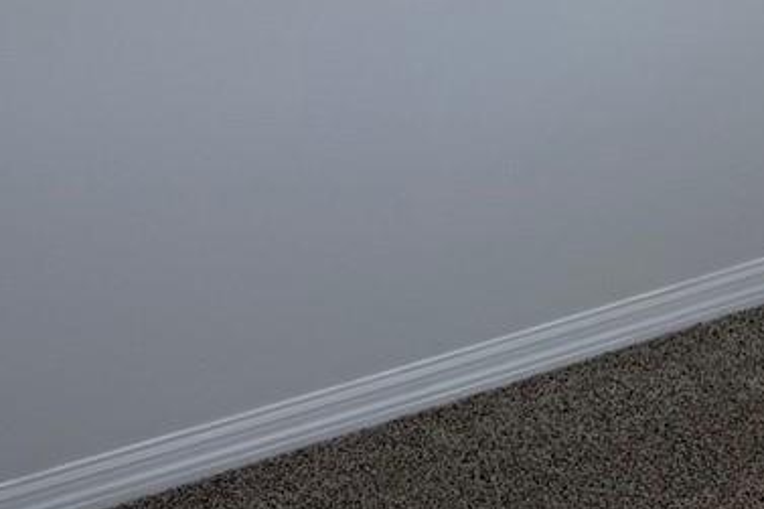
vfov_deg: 11.8
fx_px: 2248
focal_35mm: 106
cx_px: 924
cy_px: -456
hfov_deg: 18.3
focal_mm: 6.76
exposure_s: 1/120
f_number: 1.78
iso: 50
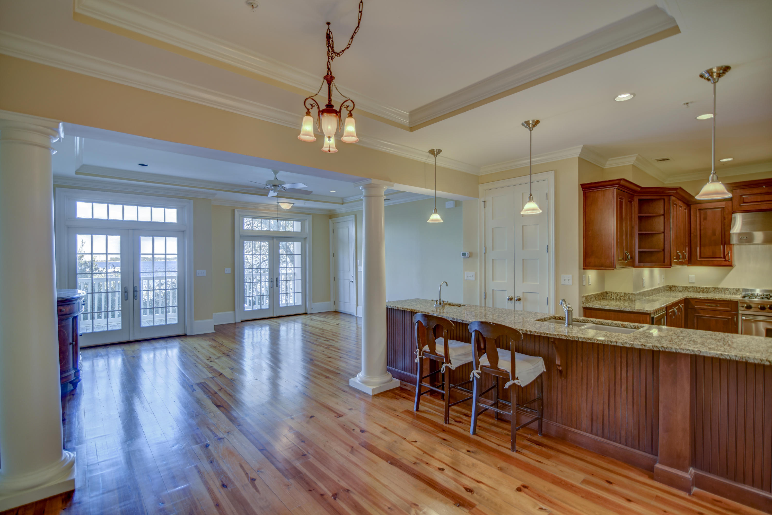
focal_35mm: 16
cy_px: 258
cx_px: 386
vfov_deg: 73.8
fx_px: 343
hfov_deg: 96.7
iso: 64
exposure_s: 1/25
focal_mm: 16
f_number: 2.8
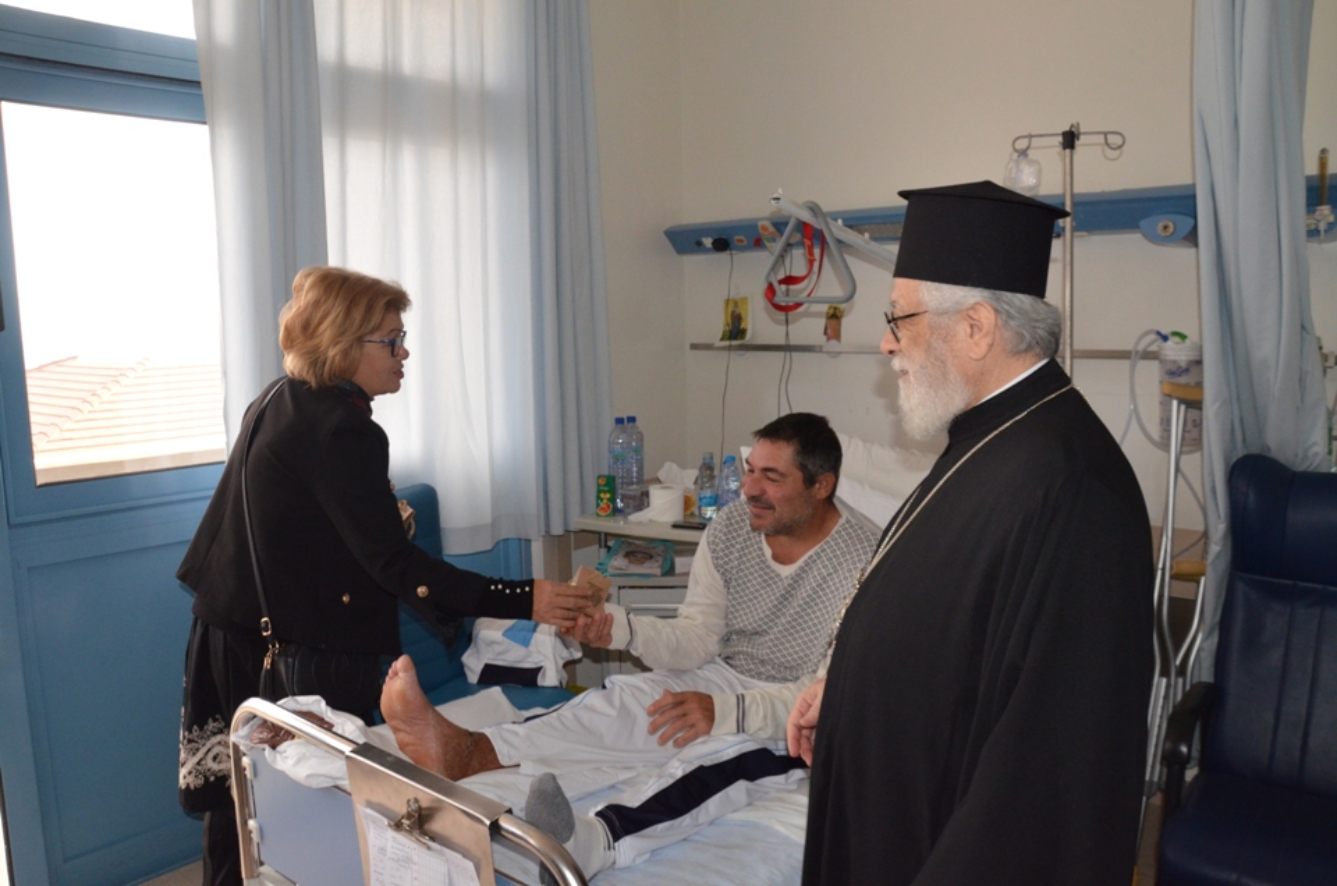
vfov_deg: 47.7
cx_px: 668
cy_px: 443
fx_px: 1001
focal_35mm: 27
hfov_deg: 67.5
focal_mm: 18
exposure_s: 1/160
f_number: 6.3
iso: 2000
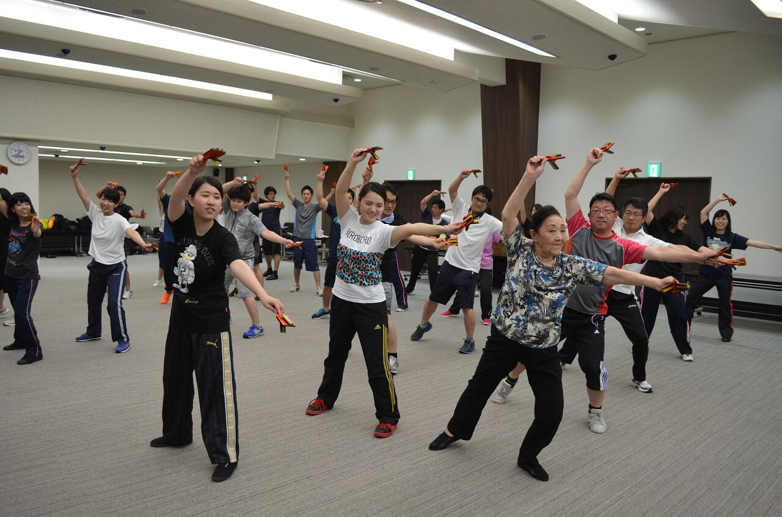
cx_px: 391
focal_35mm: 27
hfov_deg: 67.5
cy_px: 258
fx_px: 585
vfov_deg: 47.7
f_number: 4
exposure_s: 1/60
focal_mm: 18
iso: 400
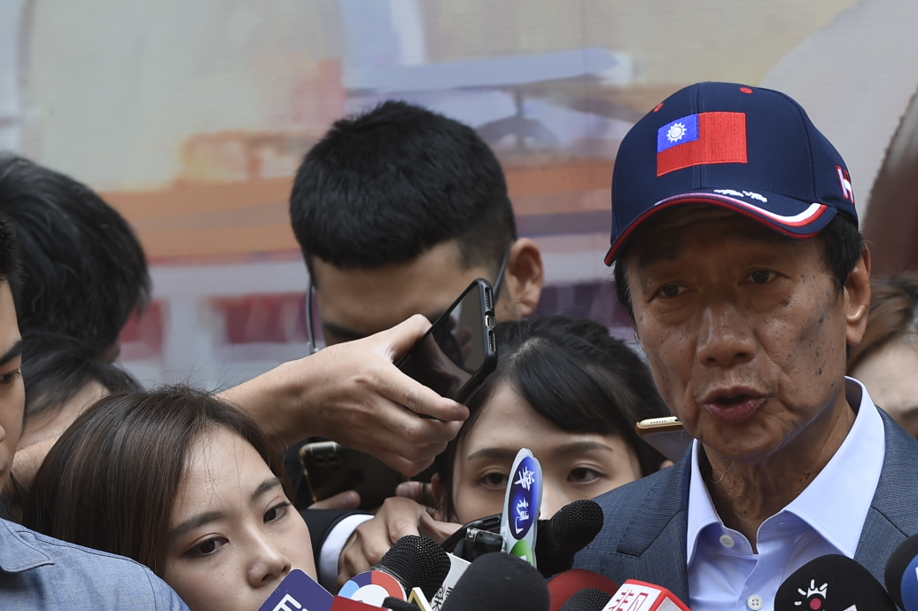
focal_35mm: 333
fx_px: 8485
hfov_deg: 6.2
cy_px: 619
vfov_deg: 4.1
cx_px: 703
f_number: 5
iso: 200
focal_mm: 140
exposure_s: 1/320
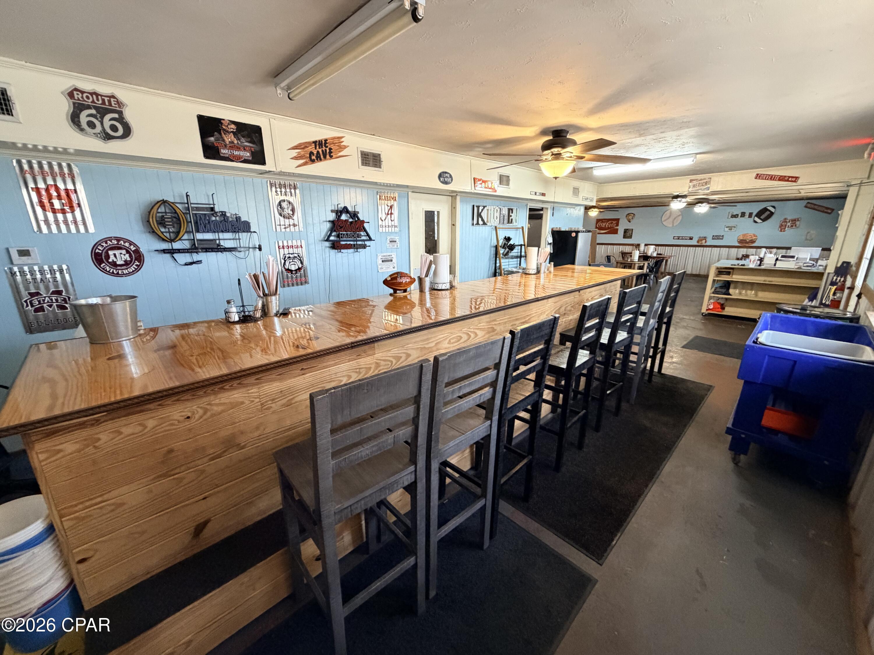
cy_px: 328
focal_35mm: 14
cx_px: 437
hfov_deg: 102.1
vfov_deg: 85.7
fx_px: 353
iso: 500
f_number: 2.2
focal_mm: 2.22
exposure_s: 1/60
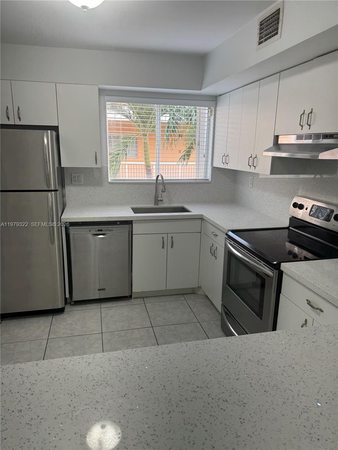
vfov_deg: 71.6
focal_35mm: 24
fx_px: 312
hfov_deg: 56.8
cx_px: 169
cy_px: 225
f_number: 1.78
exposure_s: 1/120
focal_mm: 6.76
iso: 100
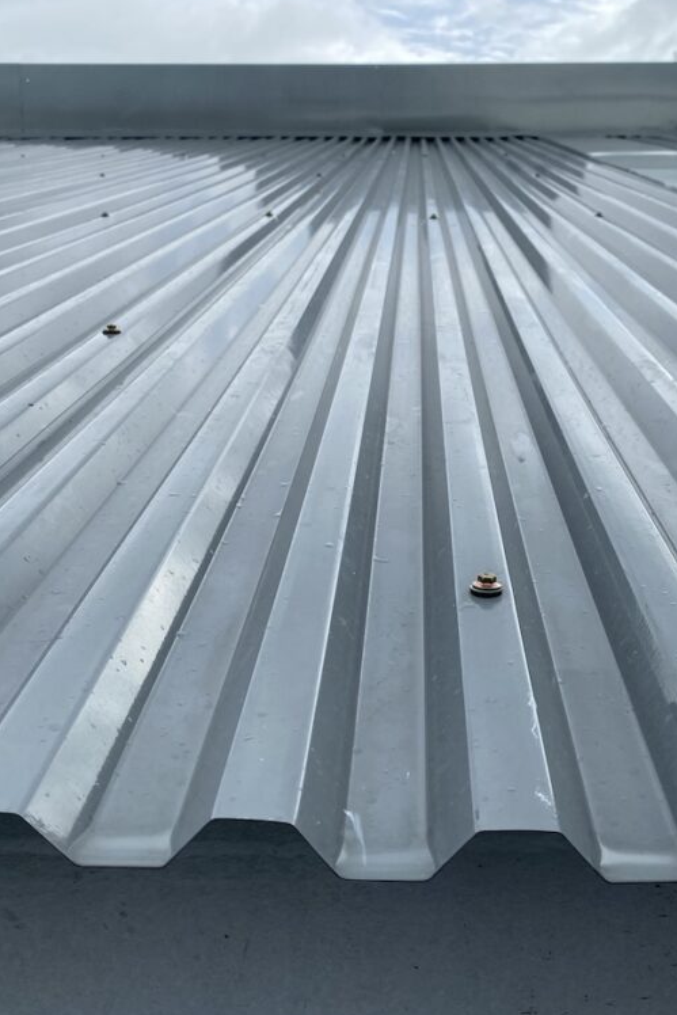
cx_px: 410
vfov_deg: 51.9
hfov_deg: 35.8
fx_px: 1043
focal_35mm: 37
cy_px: 509
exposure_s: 1/2817
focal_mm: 4.2
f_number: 1.8
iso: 32
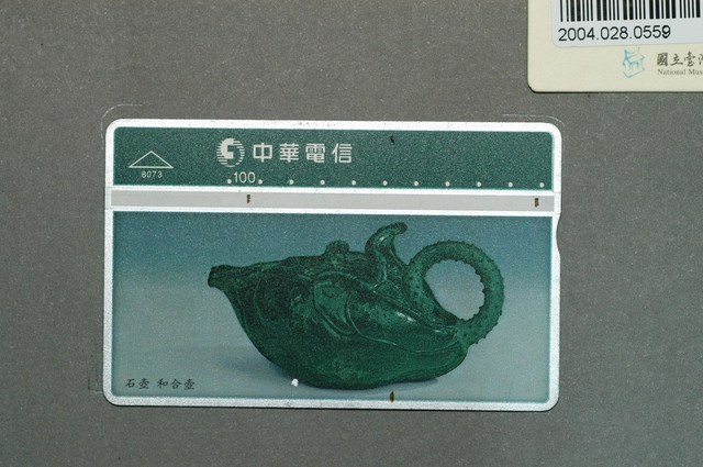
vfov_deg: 15.1
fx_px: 1755
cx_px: 352
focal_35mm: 90
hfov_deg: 22.6
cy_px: 234
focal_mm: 60
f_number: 6.3
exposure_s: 1/25
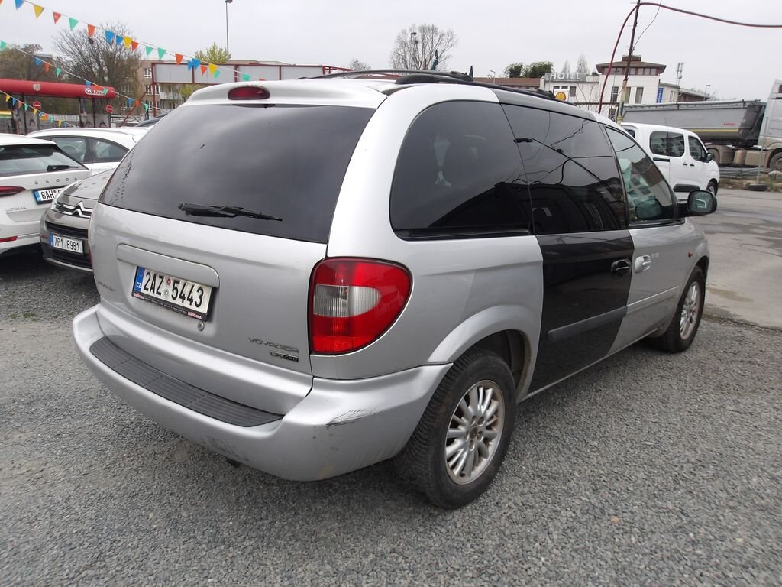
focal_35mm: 27
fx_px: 610
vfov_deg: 51.4
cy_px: 294
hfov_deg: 65.3
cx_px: 391
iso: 100
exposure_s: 1/131
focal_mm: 4.9
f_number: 3
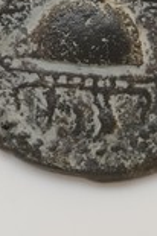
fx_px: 1069
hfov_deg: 8.4
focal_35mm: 163
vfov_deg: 12.5
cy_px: 35
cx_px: 91
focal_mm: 60
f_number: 6.3
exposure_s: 1/125
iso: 800
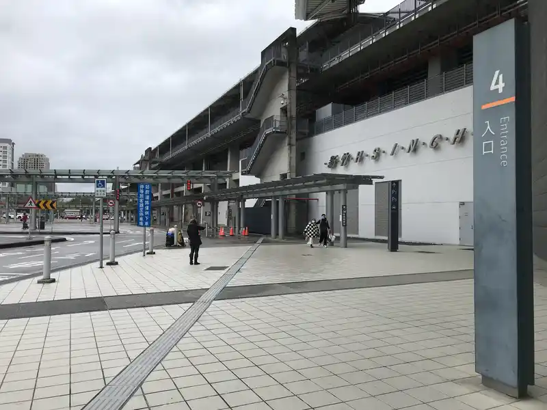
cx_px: 274
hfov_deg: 63.4
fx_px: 442
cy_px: 205
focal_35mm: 28
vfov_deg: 49.7
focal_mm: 3.99
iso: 20
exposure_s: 1/766
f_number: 1.8
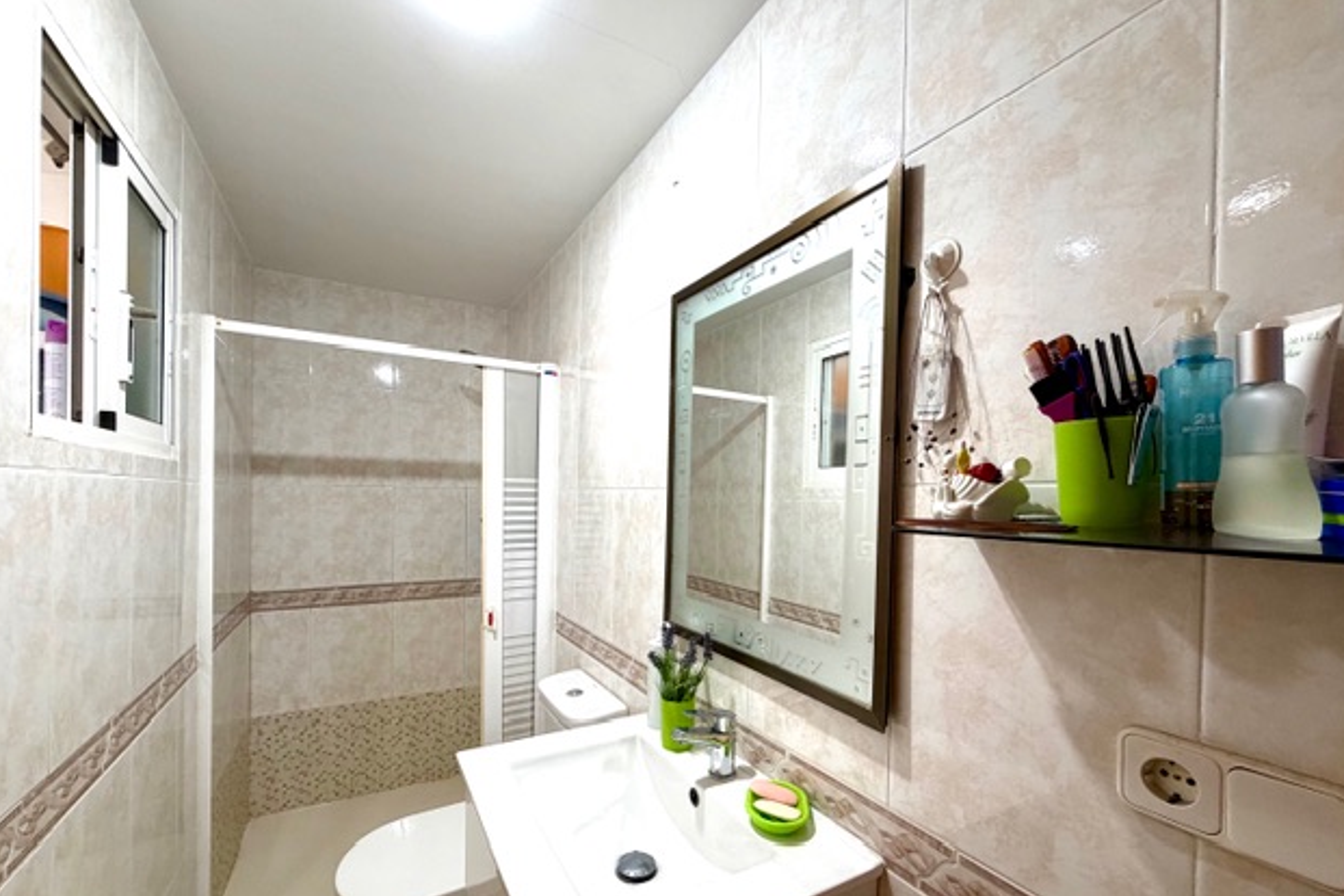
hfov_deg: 100.4
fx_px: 560
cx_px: 667
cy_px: 502
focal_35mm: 15
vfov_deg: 77.0
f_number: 2.2
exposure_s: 1/100
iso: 250
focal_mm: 2.22
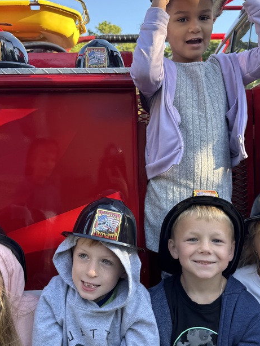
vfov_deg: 46.7
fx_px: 400
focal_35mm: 40
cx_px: 134
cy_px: 185
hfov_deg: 36.0
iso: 80
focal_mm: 6.76
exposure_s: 1/264
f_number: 1.78
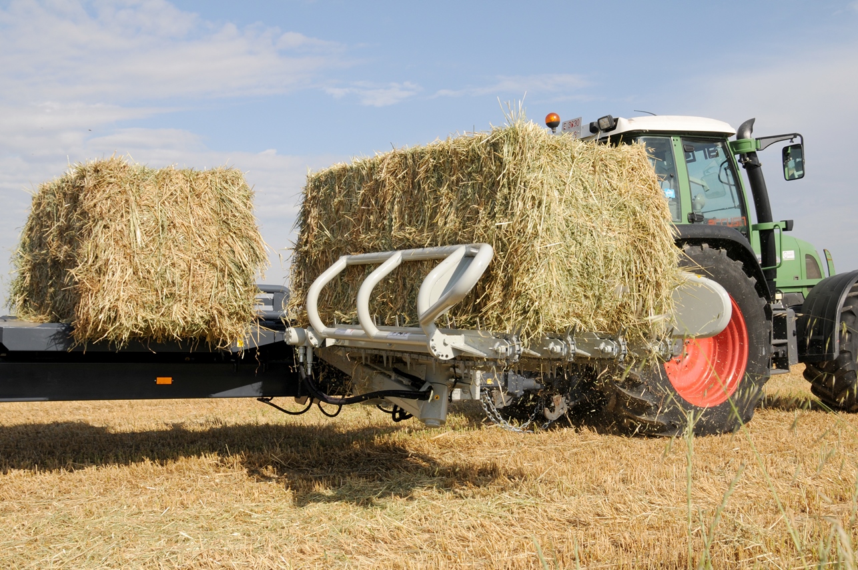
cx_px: 429
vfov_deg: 34.1
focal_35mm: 39
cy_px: 285
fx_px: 928
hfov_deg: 49.6
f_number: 10
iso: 200
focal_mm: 26
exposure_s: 1/400
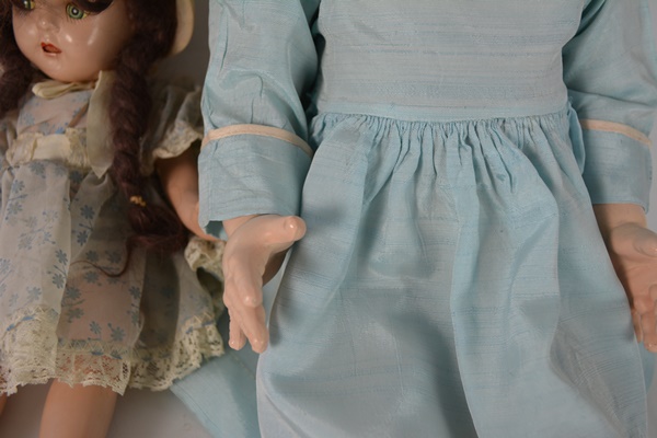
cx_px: 328
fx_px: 602
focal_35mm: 33
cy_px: 219
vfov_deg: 40.0
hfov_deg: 57.2
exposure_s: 1/100
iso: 400
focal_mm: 22
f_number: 5
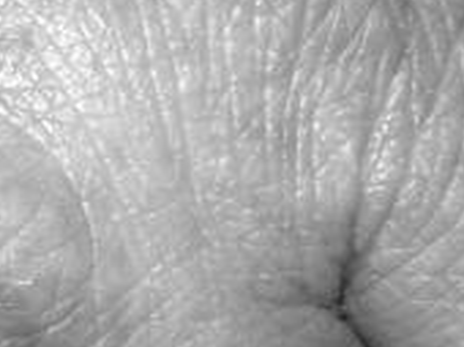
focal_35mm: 169
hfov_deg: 11.2
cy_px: 180
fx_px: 2262
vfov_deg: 8.8
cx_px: -243
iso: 64
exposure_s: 1/60
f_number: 5.6
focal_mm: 4.7
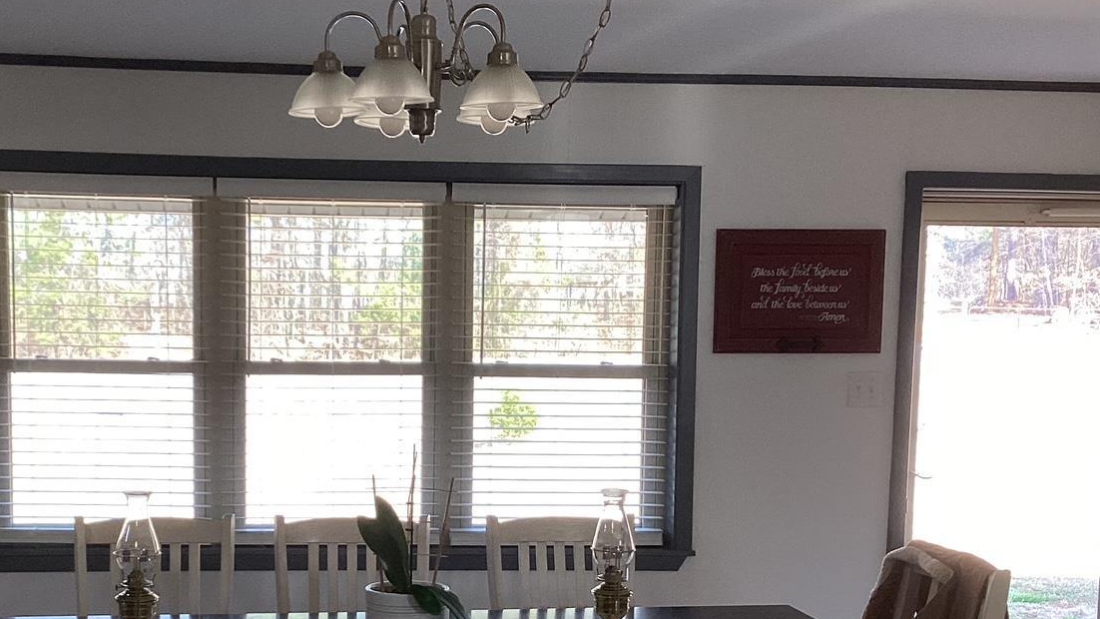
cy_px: 474
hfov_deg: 41.0
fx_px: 1458
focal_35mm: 50
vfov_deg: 23.7
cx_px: 413
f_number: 2.4
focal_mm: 3.3
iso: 64
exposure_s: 1/100
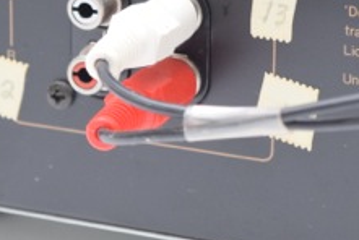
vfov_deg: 5.8
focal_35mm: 238
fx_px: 2381
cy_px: -4
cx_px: 151
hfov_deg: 8.6
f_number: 5.6
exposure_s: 1/125
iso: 800
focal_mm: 55
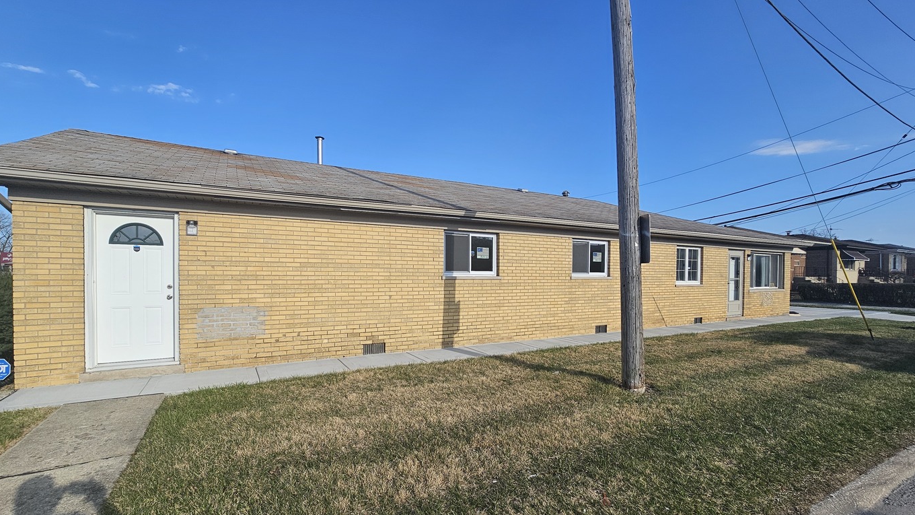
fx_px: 364
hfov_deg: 103.0
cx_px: 445
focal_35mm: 15
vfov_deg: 70.4
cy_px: 277
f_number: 2.2
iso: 50
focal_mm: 2.2
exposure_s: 1/2593
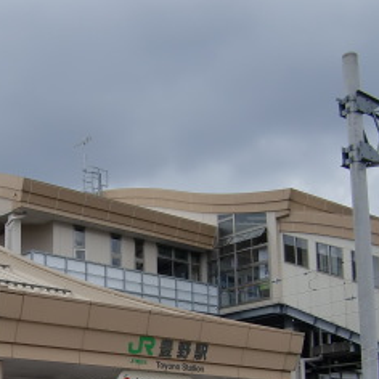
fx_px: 830
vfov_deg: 24.9
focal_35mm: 67
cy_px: 348
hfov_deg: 25.4
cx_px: 85
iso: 64
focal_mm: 4.9
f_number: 7
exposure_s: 1/250
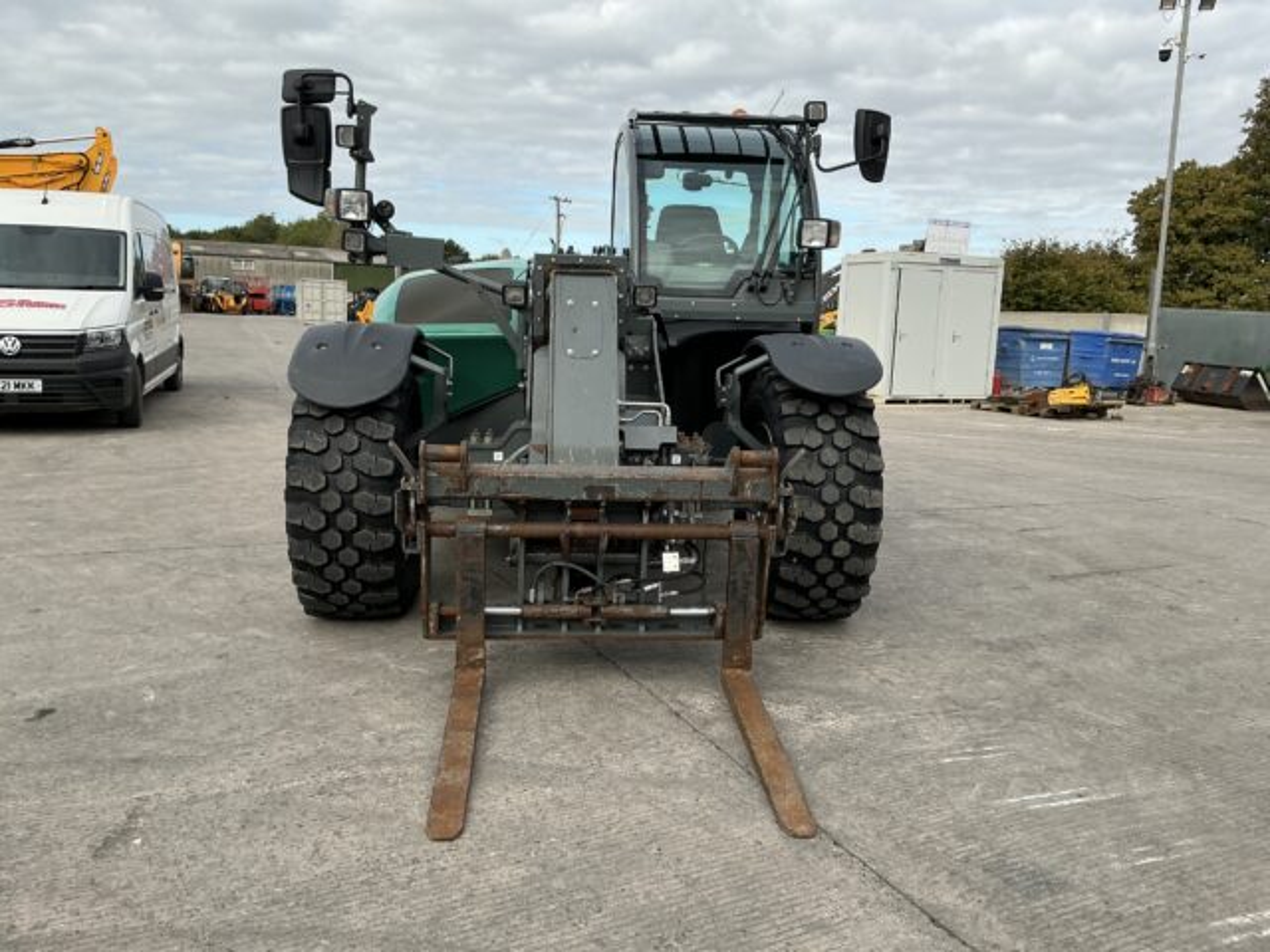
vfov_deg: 49.7
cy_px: 476
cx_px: 635
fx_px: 1027
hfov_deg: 63.4
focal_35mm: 28
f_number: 1.8
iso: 25
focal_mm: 3
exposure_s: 1/1055
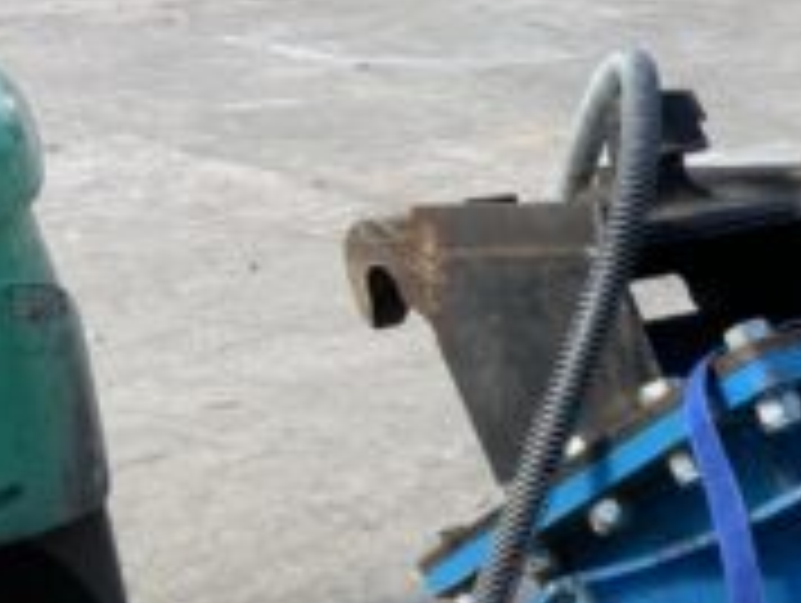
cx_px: 1197
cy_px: 819
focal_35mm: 104
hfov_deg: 17.1
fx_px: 2410
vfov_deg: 13.6
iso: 16
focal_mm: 3
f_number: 1.8
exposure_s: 1/620
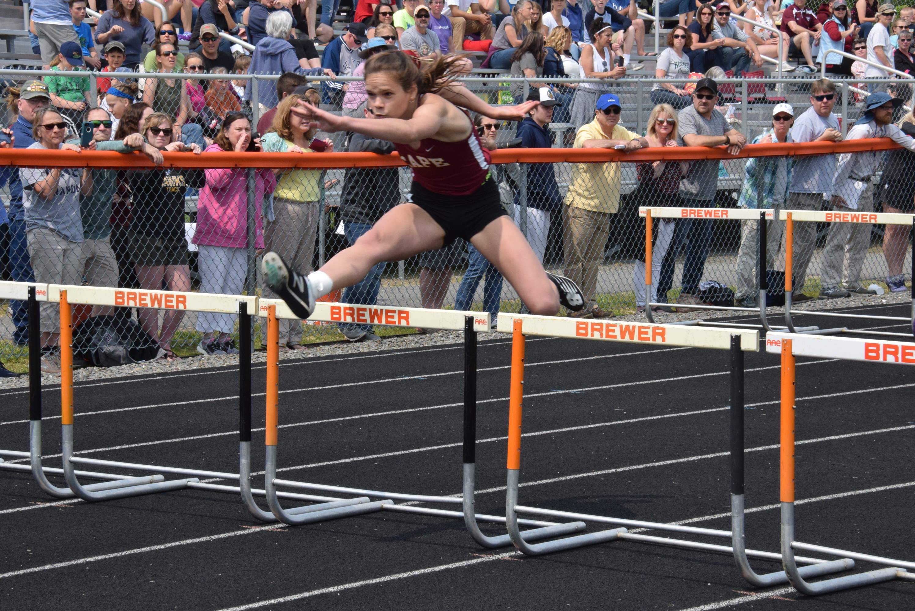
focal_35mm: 117
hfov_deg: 17.5
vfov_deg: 11.7
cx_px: 458
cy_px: 306
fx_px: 2976
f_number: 16
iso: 1000
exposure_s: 1/640
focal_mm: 78
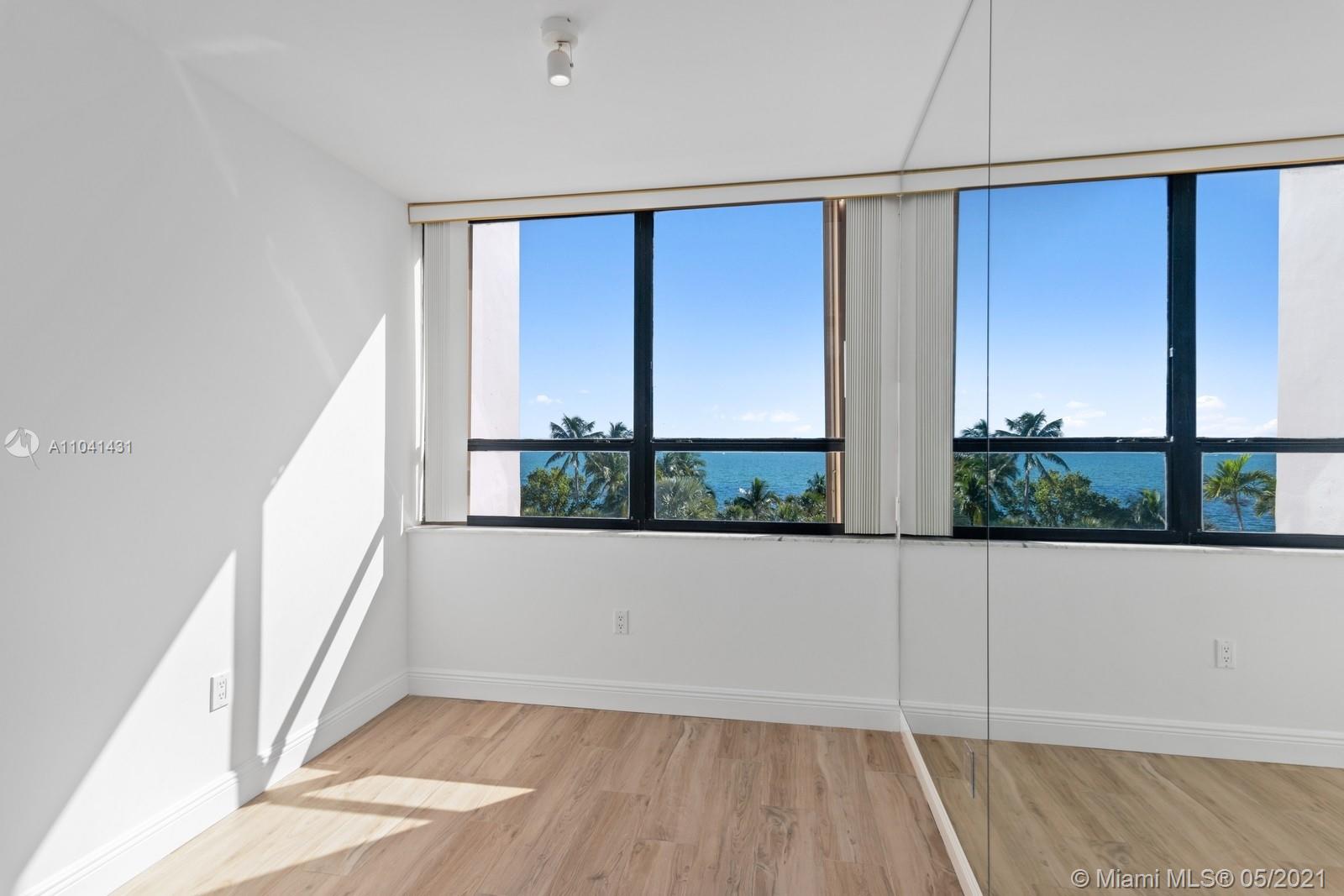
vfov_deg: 70.5
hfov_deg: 93.3
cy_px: 448
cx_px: 672
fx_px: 635
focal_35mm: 17
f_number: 8
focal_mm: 17
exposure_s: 1/160
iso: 200
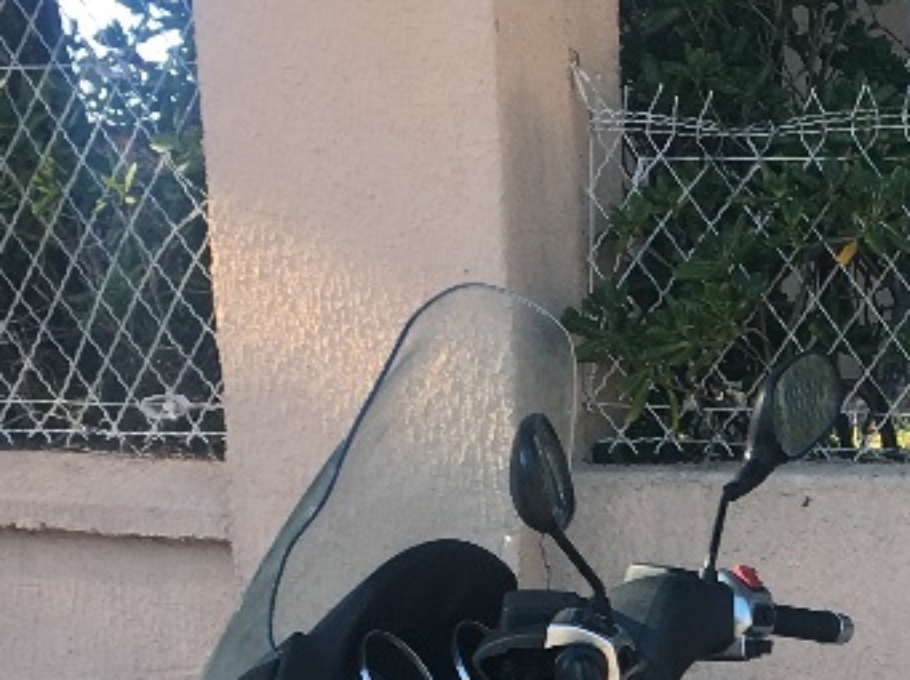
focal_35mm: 109
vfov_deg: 12.9
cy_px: 1019
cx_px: 1009
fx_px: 2862
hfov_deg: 17.4
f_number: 2.2
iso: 25
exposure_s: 1/217
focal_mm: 4.15
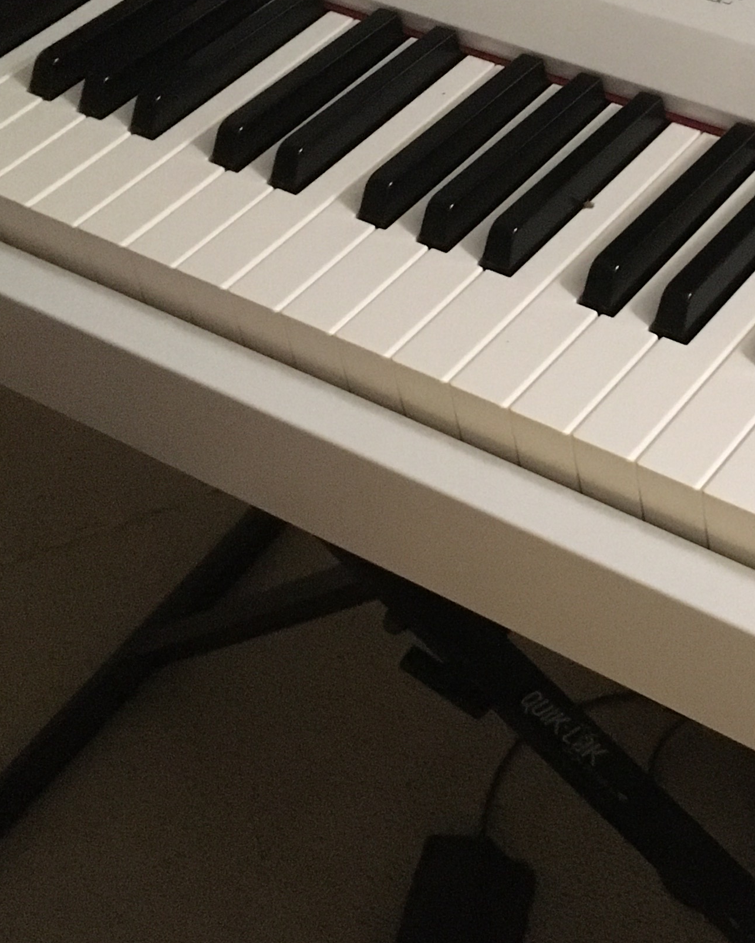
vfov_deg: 26.0
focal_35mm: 71
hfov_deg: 20.8
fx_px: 1983
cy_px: 118
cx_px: 769
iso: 320
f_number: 2.2
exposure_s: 1/17
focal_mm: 4.15
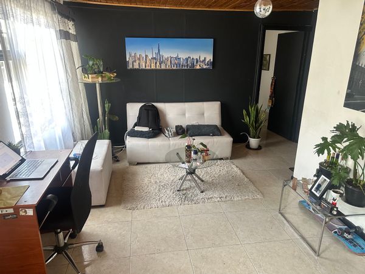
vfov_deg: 56.8
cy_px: 137
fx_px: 253
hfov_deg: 71.6
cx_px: 182
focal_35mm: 24
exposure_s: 1/91
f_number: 1.78
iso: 250
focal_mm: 6.86
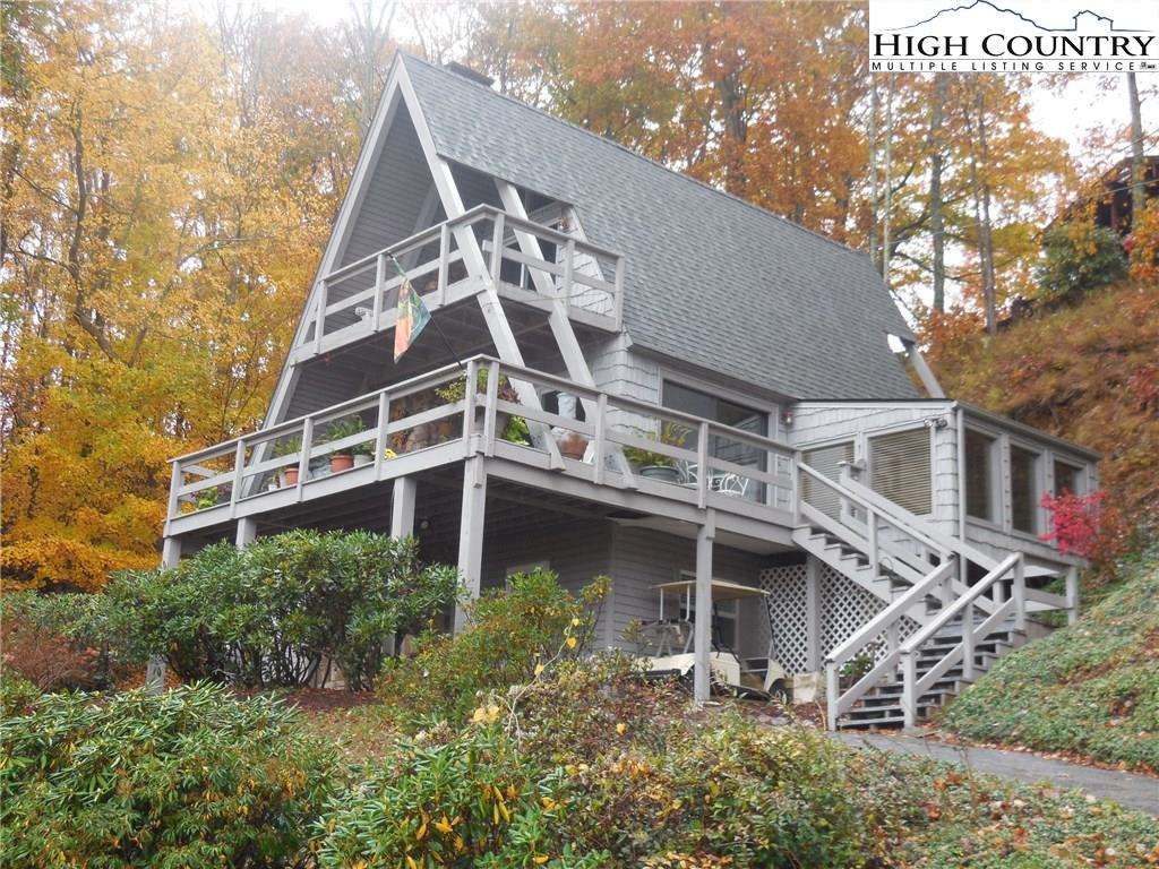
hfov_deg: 41.2
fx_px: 1540
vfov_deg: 31.5
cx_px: 580
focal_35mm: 46
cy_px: 434
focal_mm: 8.2
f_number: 3.8
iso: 125
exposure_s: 1/60
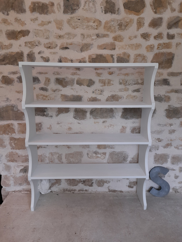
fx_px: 175
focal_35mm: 25
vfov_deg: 69.4
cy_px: 121
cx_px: 91
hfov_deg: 54.9
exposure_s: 1/50
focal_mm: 4.6
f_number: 2
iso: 100
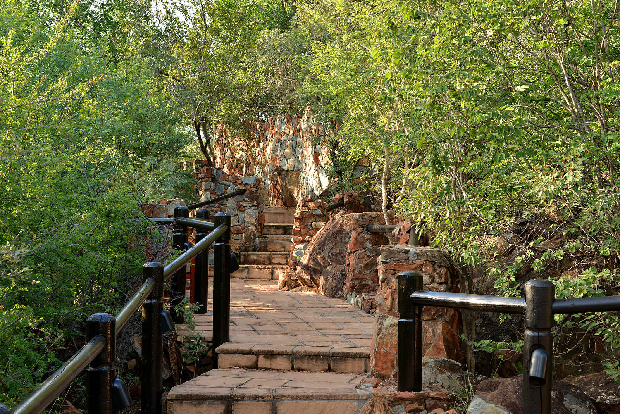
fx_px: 896
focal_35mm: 52
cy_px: 207
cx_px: 310
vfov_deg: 26.0
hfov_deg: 38.2
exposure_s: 1/60
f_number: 8
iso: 320
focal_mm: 52
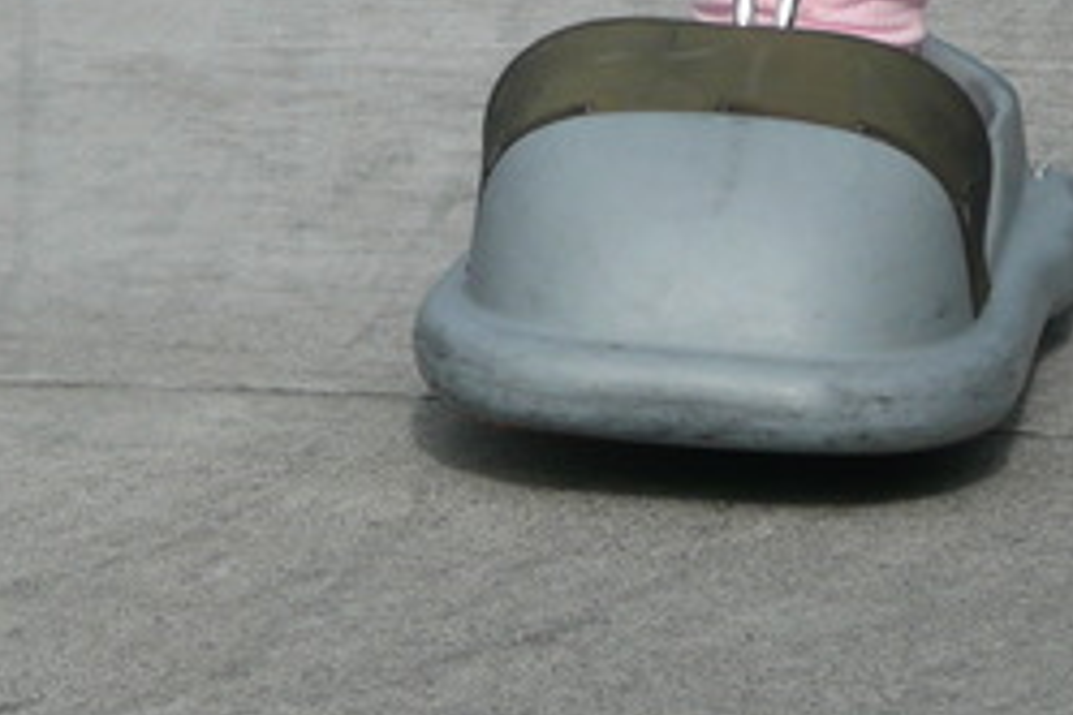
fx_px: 8941
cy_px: 9
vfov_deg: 4.6
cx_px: 289
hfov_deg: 6.9
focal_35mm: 300
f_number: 4.7
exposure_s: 1/500
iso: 100
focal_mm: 18.4
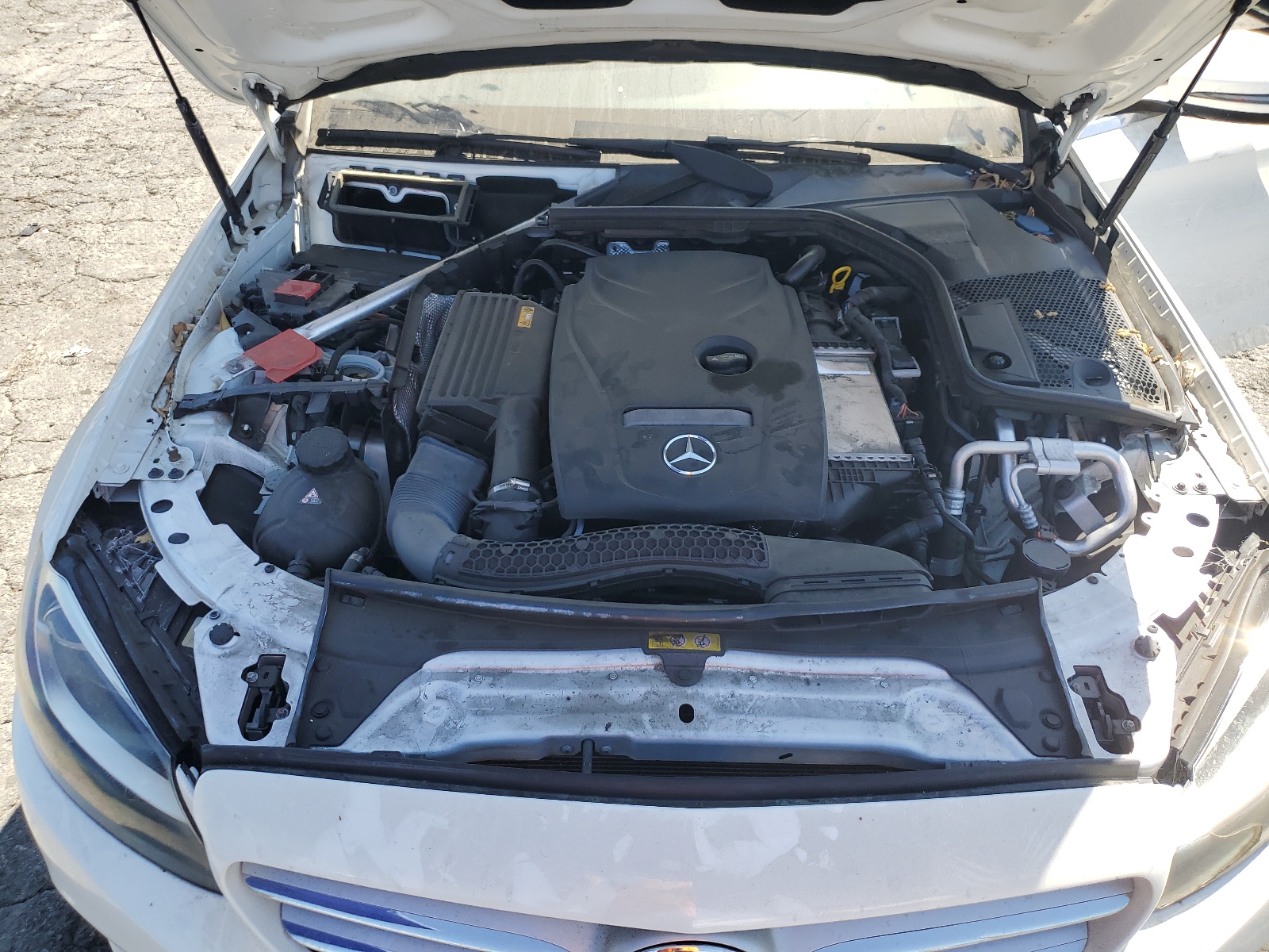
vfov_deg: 53.1
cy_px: 476
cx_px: 634
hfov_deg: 67.3
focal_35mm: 26
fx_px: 953
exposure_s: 1/909
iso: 50
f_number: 1.5
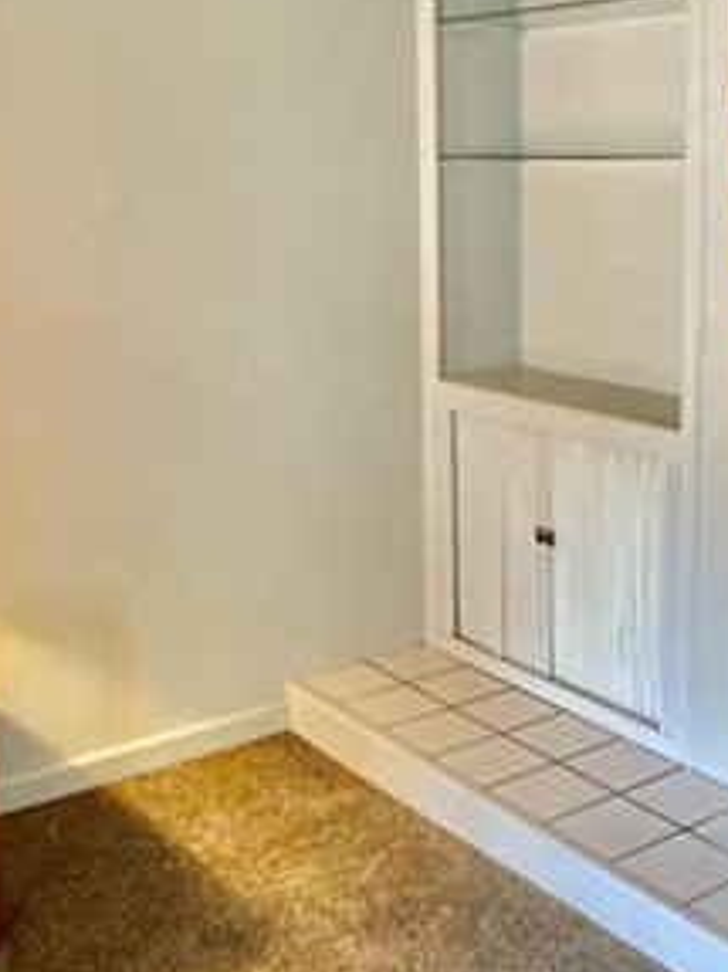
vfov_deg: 37.9
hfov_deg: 28.8
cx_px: 501
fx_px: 1403
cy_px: 356
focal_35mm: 50
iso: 1250
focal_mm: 2.22
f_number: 2.2
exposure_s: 1/40
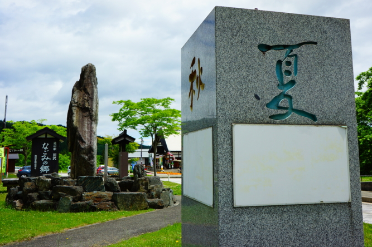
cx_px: 197
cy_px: 102
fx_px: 372
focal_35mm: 36
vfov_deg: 36.7
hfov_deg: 53.1
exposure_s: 1/400
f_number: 8
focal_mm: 20
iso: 100
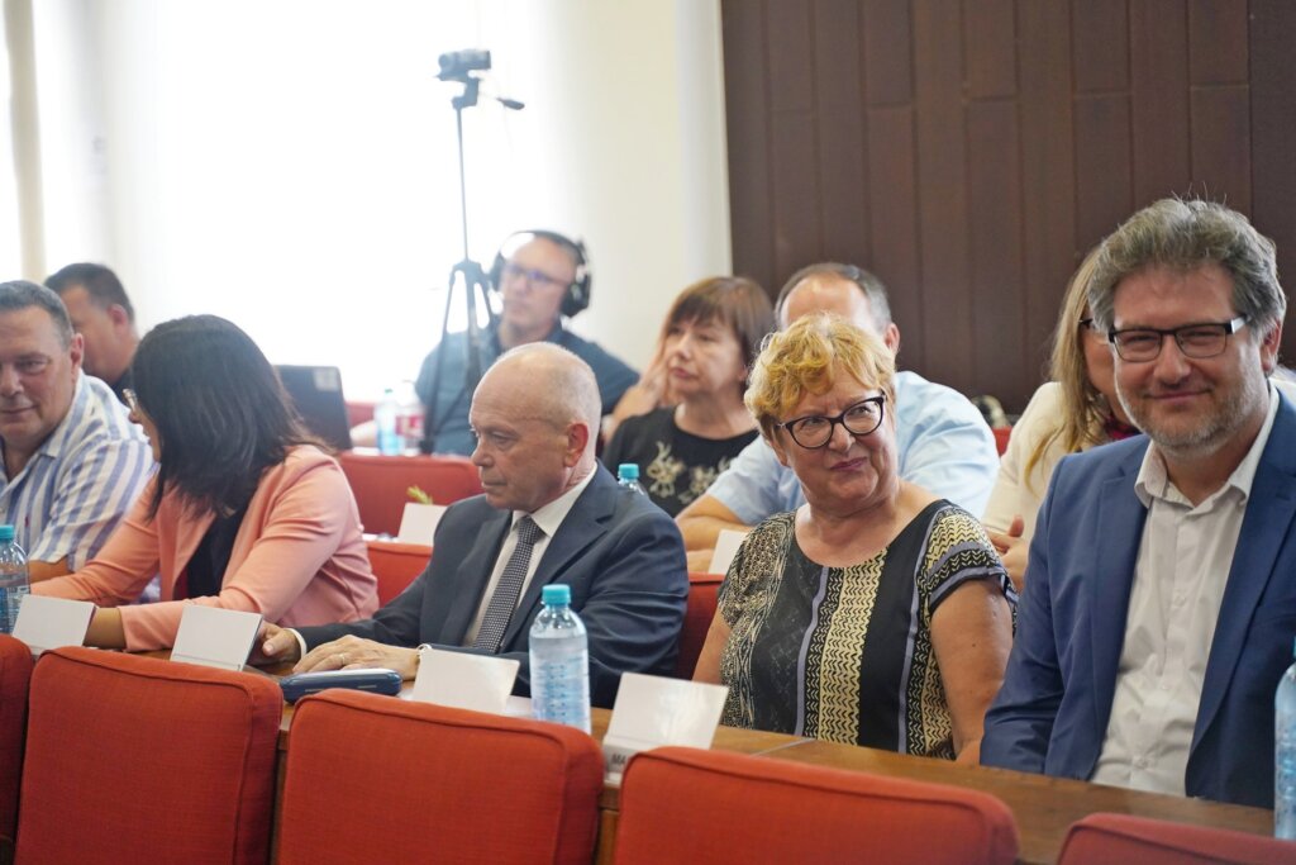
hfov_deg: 27.0
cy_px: 432
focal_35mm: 75
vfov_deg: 18.2
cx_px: 648
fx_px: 2700
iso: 2000
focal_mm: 75
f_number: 2.8
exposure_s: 1/400
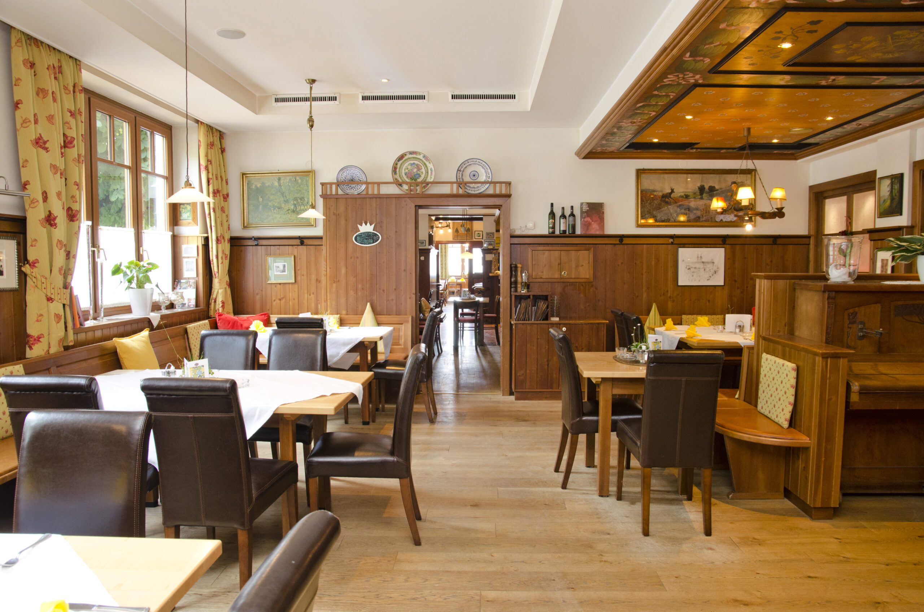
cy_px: 306
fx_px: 615
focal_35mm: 24
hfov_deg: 73.9
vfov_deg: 52.9
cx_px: 462
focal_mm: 16
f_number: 5.6
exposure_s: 1/20
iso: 400
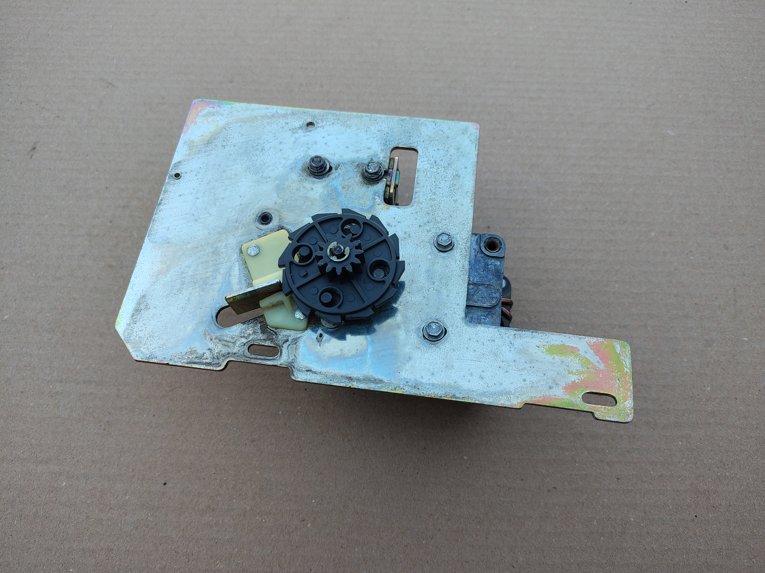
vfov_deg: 56.8
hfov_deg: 71.6
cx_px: 382
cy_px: 286
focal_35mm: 24
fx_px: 530
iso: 100
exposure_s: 1/295
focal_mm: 5.56
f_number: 1.8
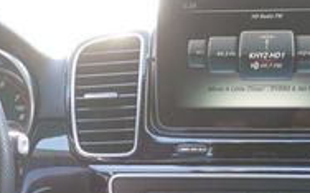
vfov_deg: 9.2
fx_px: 1188
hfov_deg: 14.6
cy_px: 200
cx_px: 2
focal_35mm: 141
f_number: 4.5
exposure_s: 1/60
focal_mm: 27
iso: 320
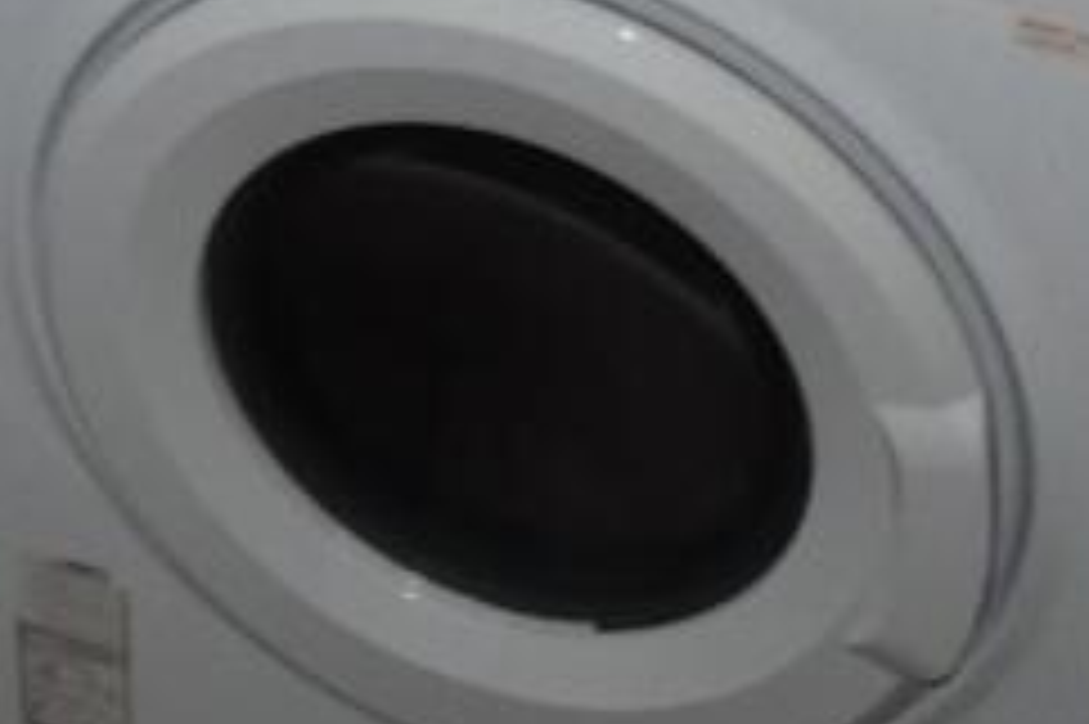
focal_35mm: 88
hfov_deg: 23.0
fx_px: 2660
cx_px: 356
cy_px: -764
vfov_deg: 13.2
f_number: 2.8
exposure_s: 1/125
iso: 250
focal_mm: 3.6
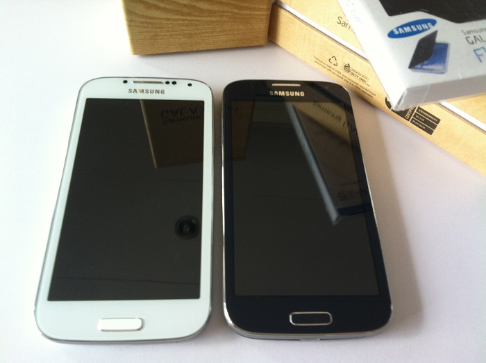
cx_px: 243
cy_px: 182
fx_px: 490
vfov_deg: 40.6
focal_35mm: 35
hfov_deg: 52.7
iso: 80
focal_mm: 3.85
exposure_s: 1/15
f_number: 2.8
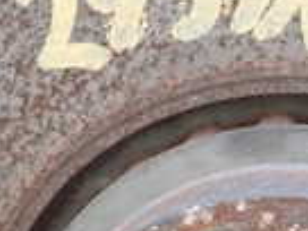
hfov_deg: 17.7
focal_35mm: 110
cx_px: 242
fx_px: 979
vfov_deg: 13.1
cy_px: 281
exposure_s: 1/60
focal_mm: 4.5
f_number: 2.8
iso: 100
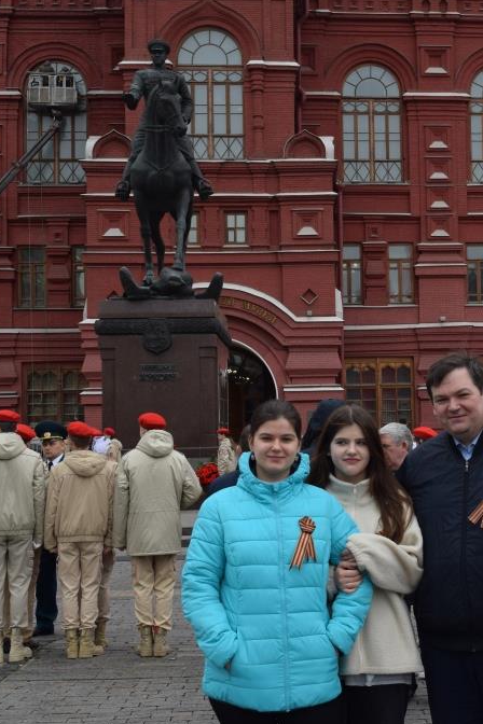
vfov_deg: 32.5
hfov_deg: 21.4
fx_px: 1243
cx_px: 450
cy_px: 364
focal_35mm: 62
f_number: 8
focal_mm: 27
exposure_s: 1/250
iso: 220
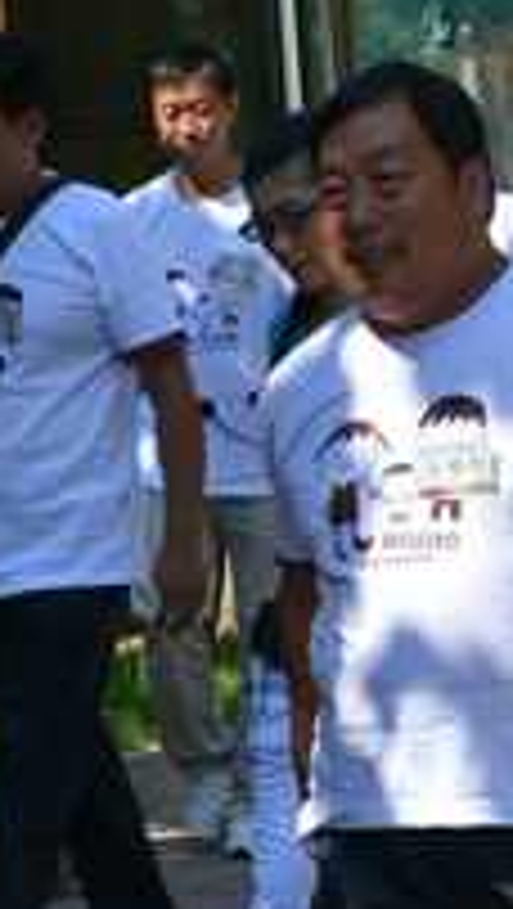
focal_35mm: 228
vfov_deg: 9.4
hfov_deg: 5.3
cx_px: 526
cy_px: 513
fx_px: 5500
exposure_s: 1/640
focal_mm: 55
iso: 800
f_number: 13
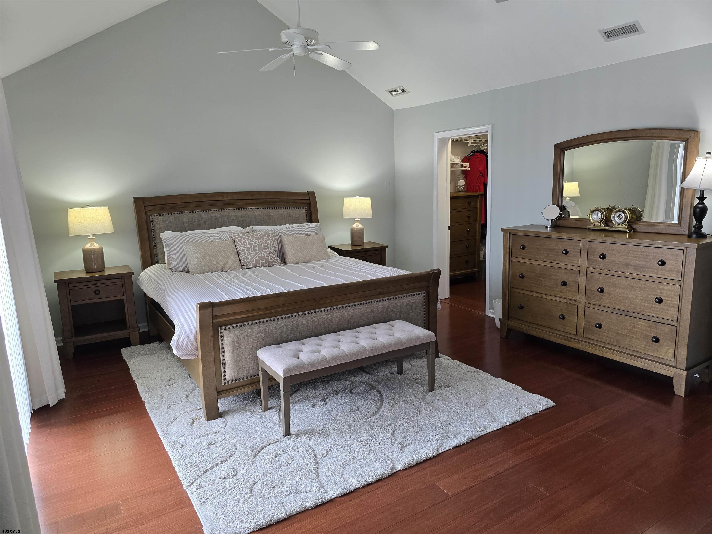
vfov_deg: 58.9
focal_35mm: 23
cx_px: 356
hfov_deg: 73.9
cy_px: 267
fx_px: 473
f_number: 1.7
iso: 125
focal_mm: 6.3
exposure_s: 1/120
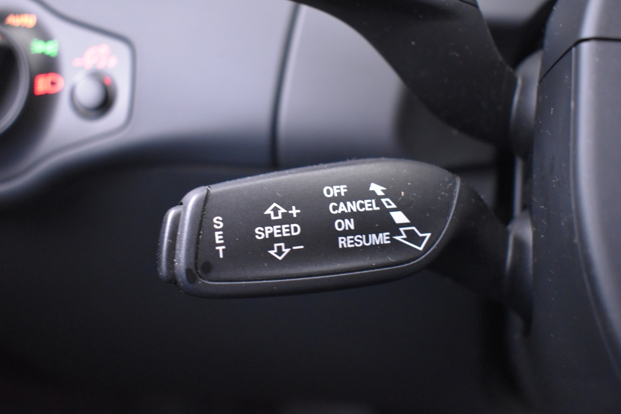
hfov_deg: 49.6
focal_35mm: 39
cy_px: 207
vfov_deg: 34.2
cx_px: 310
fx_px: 673
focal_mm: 26
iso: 3200
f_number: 4
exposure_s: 1/3
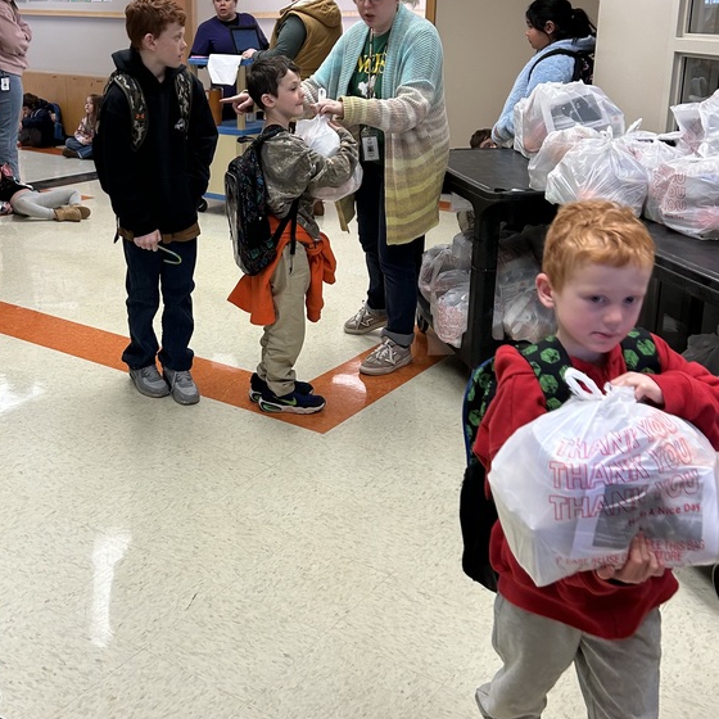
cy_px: 271
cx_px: 273
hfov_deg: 39.8
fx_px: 987
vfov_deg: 39.8
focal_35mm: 42
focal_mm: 5.7
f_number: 1.5
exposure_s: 1/120
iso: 125
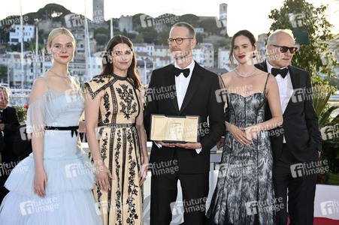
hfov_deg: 24.8
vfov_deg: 16.6
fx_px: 772
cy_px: 112
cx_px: 170
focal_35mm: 82
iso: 800
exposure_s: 1/250
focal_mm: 82
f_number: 6.3
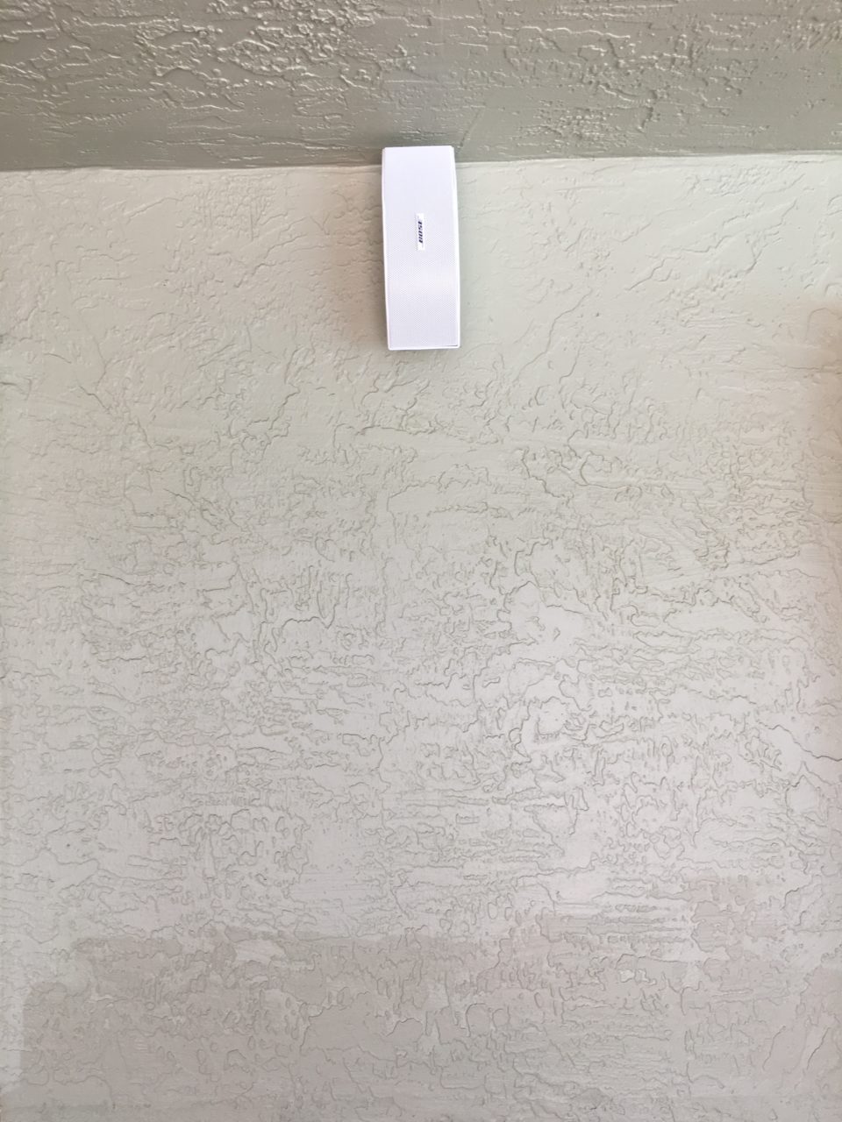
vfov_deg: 61.7
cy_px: 561
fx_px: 941
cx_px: 421
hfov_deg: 48.2
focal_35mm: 29
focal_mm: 4.15
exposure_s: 1/120
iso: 25
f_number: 2.2
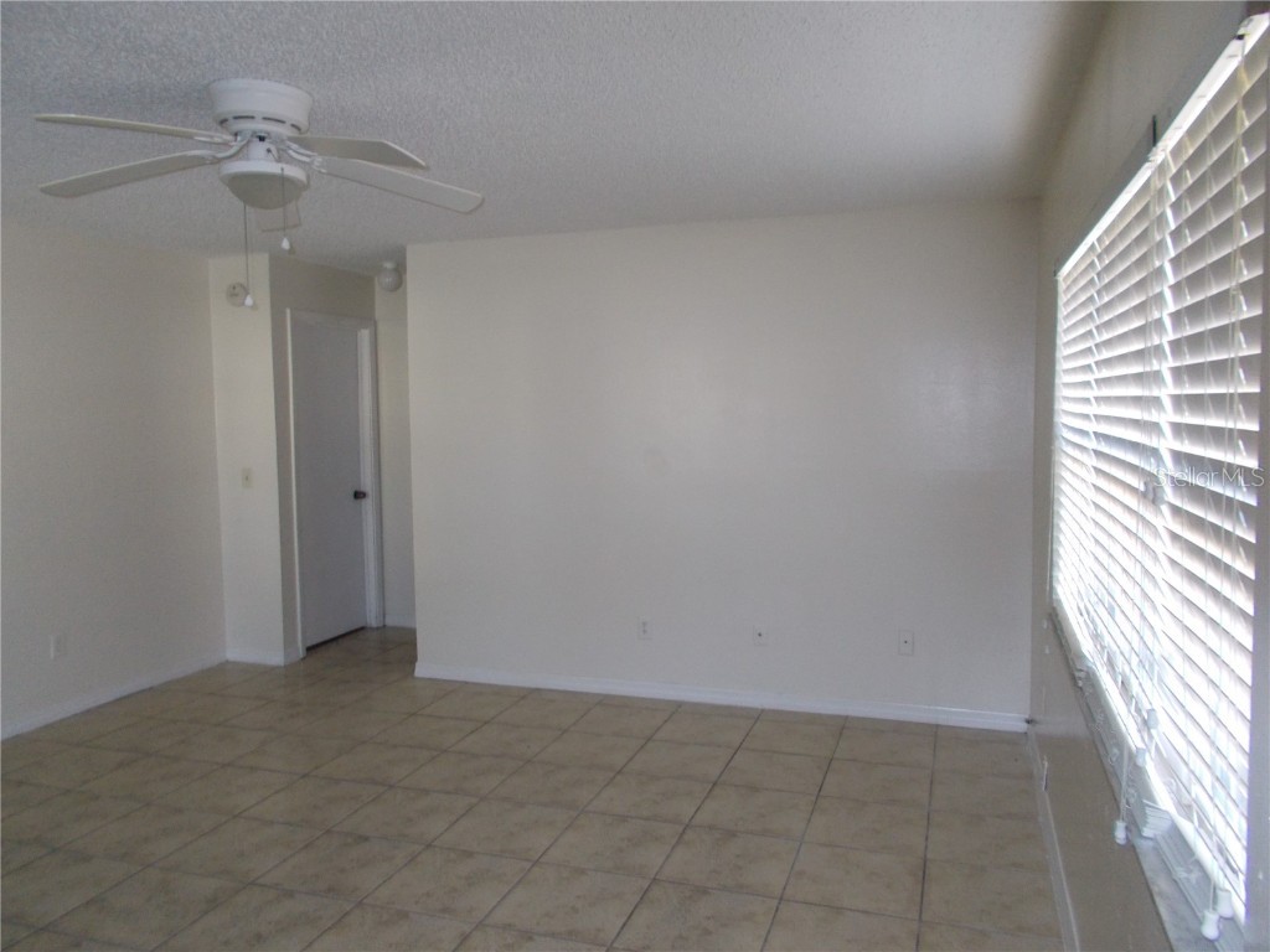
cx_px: 635
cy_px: 476
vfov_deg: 53.1
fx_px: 954
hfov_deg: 67.3
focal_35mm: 26
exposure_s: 1/25
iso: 250
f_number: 3.2
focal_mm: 4.6
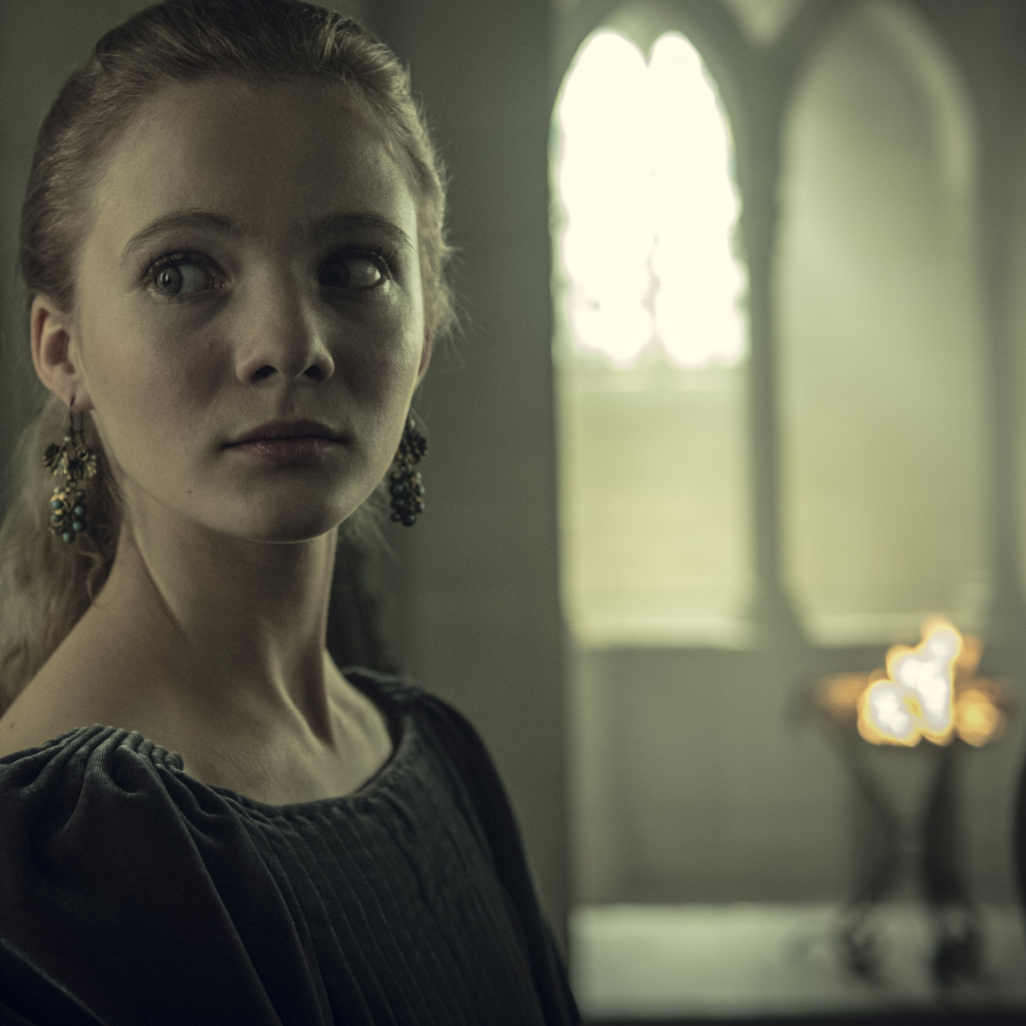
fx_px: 2046
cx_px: 273
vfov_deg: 28.1
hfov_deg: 27.8
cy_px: 433
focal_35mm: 61
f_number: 3.2
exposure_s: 1/125
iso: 1600
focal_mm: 40
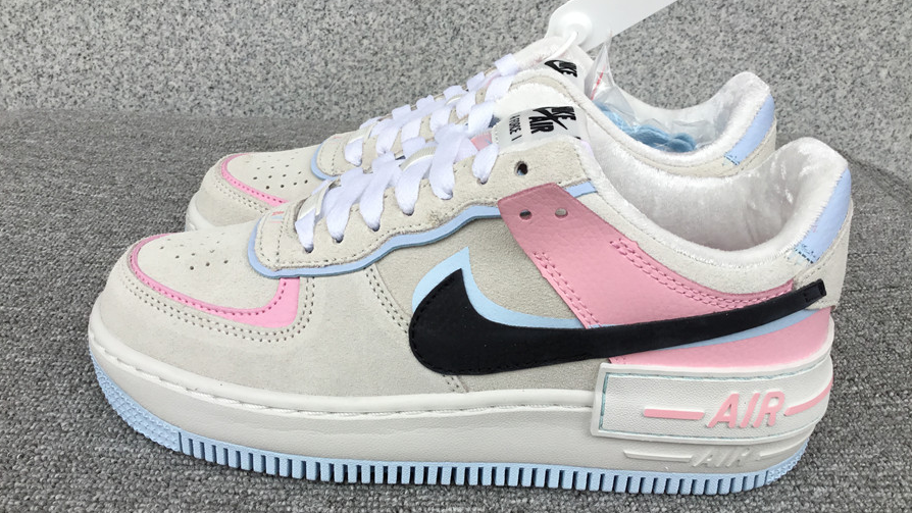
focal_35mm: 34
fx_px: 822
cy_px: 250
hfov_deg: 58.0
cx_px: 454
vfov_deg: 34.7
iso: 25
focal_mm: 3.3
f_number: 2.4
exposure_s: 1/220
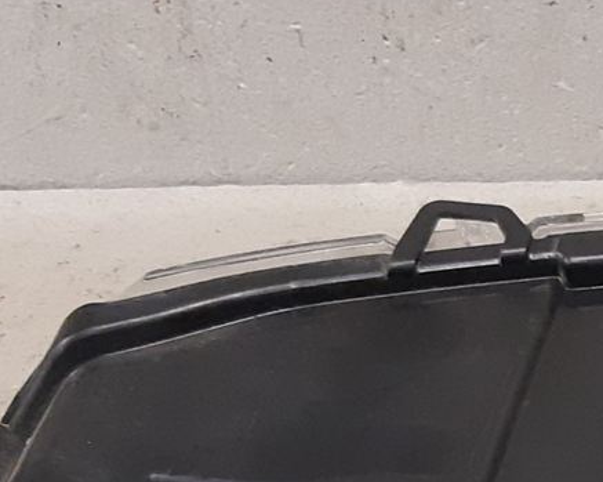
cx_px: 850
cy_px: 517
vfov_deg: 12.7
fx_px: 2122
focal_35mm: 119
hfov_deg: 15.2
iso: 250
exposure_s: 1/60
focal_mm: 3.93
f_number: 1.7
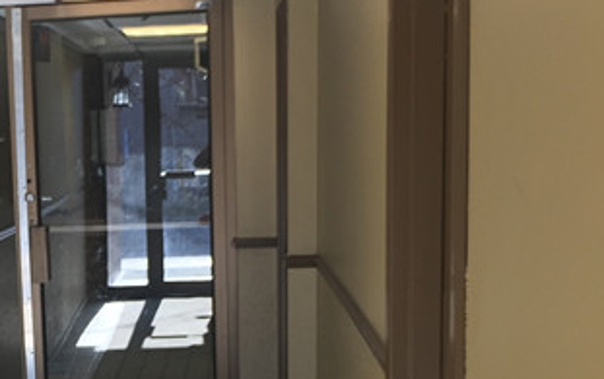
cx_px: 39
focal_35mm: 79
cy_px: 391
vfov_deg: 16.2
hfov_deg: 25.2
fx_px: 1302
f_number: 2.2
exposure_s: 1/60
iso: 40
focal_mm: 4.15
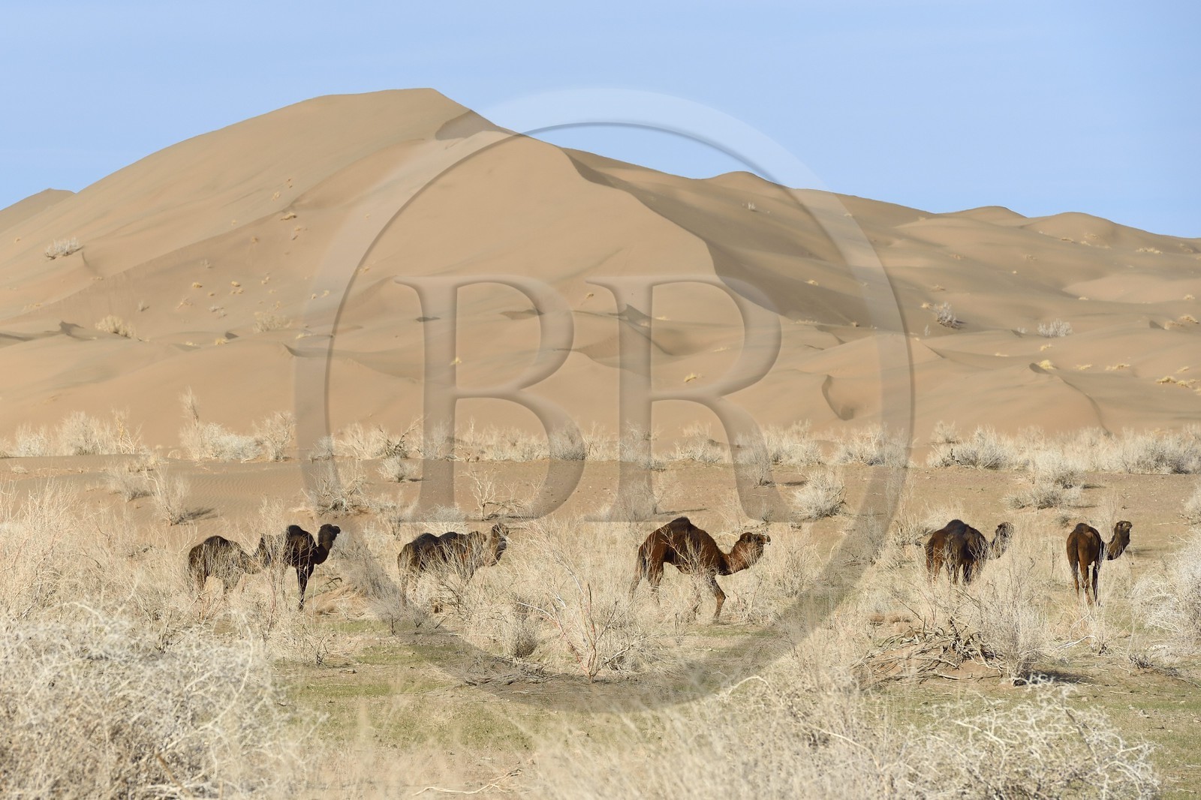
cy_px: 400
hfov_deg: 10.3
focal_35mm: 200
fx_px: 6670
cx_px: 600
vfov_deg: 6.9
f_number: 10
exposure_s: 1/500
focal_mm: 200
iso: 200
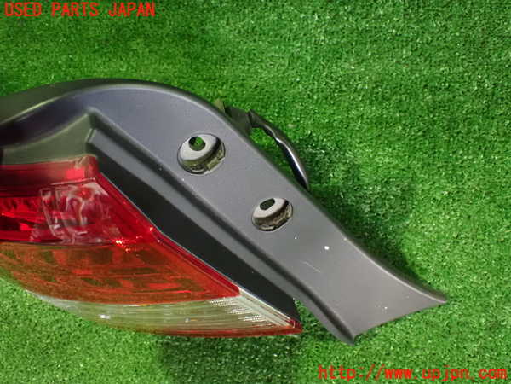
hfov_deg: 45.8
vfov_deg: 35.1
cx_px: 256
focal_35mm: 41
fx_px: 605
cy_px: 192
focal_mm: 7.31
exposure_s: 1/30
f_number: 2.8
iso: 1600
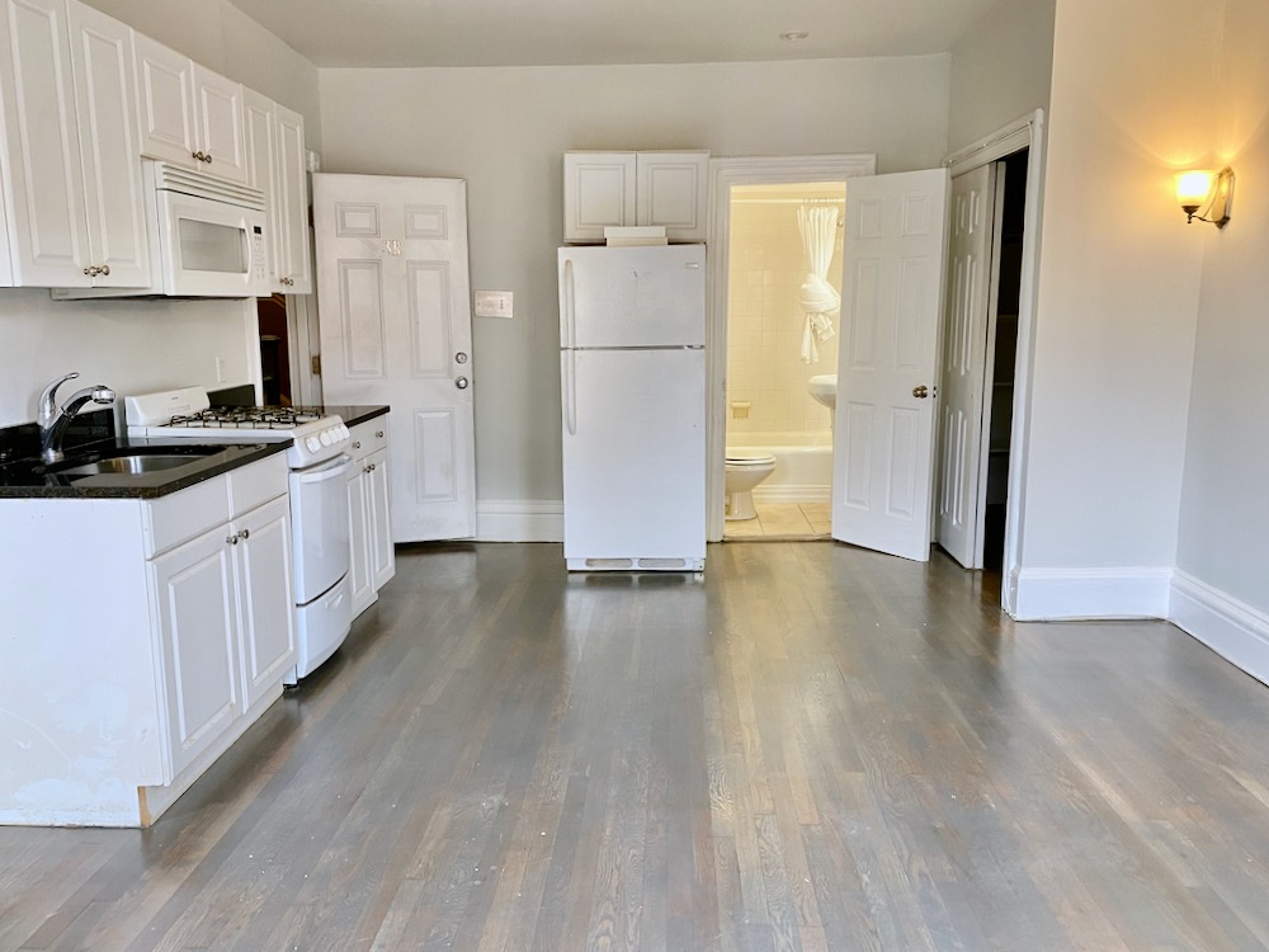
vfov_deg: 53.1
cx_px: 634
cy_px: 476
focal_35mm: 26
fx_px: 953
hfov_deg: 67.3
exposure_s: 1/60
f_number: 1.8
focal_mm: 4.25
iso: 100
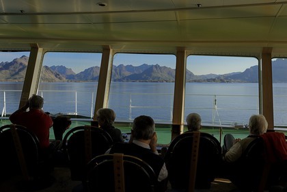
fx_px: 247
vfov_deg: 42.3
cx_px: 144
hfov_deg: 60.3
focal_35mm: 31
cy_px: 96
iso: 200
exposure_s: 1/160
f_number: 13
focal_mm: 31
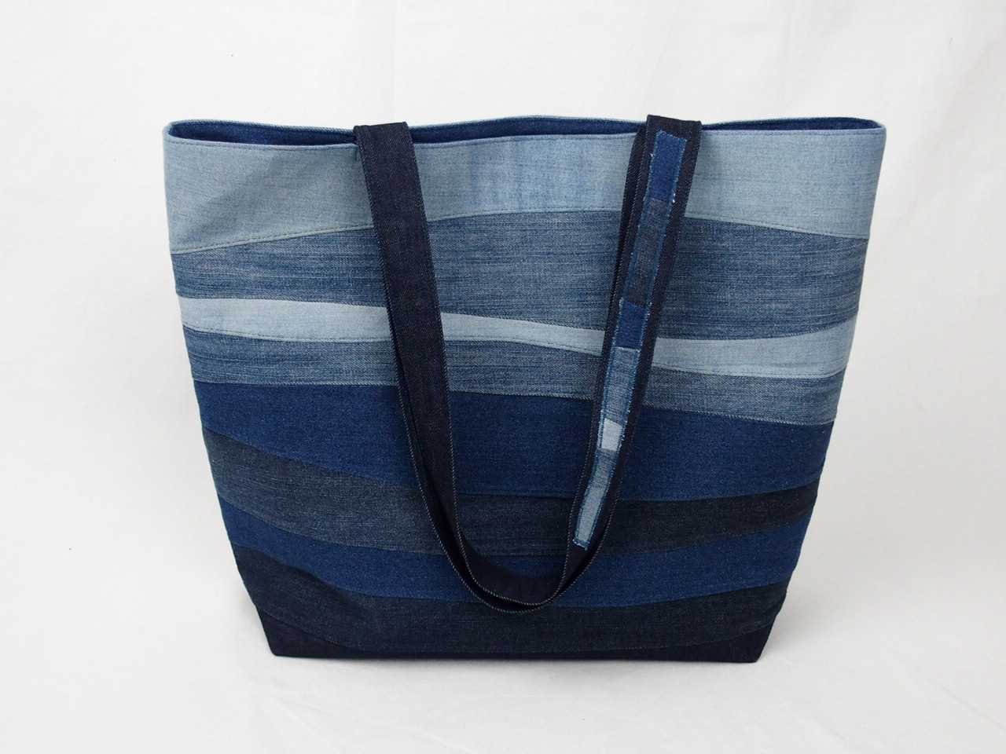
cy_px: 377
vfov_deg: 34.3
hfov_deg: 44.8
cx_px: 503
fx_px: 1221
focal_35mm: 42
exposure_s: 1/40
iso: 800
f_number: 2.8
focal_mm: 9
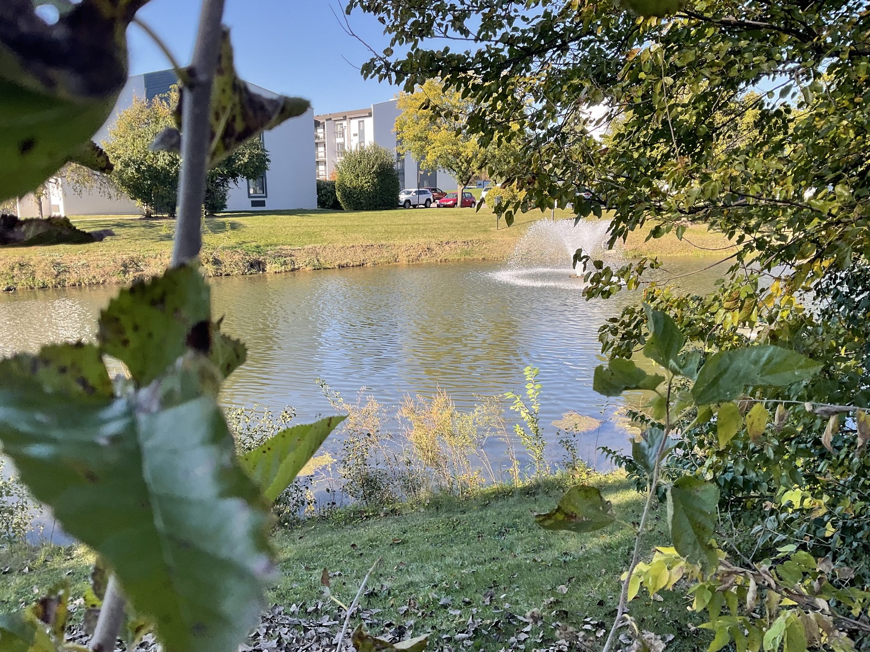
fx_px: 729
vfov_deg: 48.2
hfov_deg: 61.7
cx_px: 435
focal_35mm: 29
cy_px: 326
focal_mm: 3
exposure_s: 1/365
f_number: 1.8
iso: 16
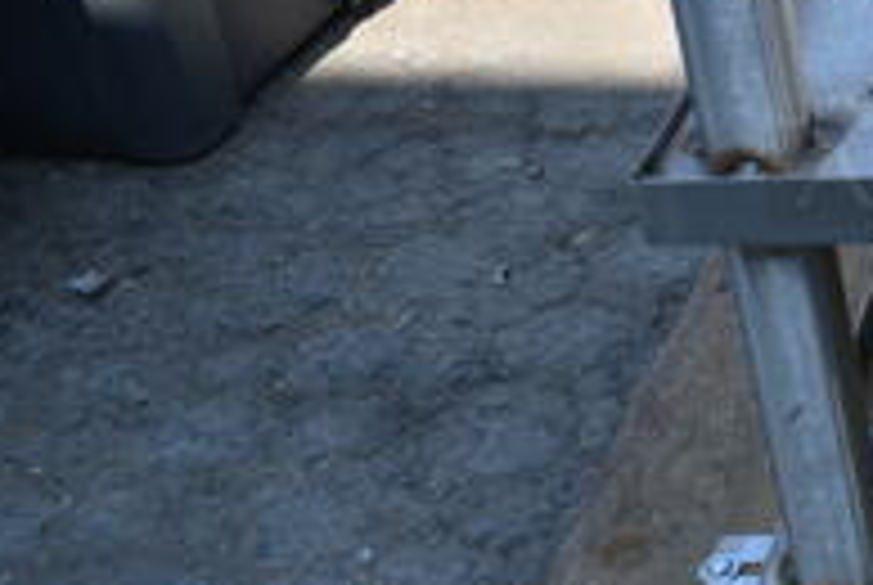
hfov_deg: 20.7
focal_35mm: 85
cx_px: 1269
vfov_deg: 15.8
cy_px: -14
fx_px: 2064
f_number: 6.3
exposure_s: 1/160
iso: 100
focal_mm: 18
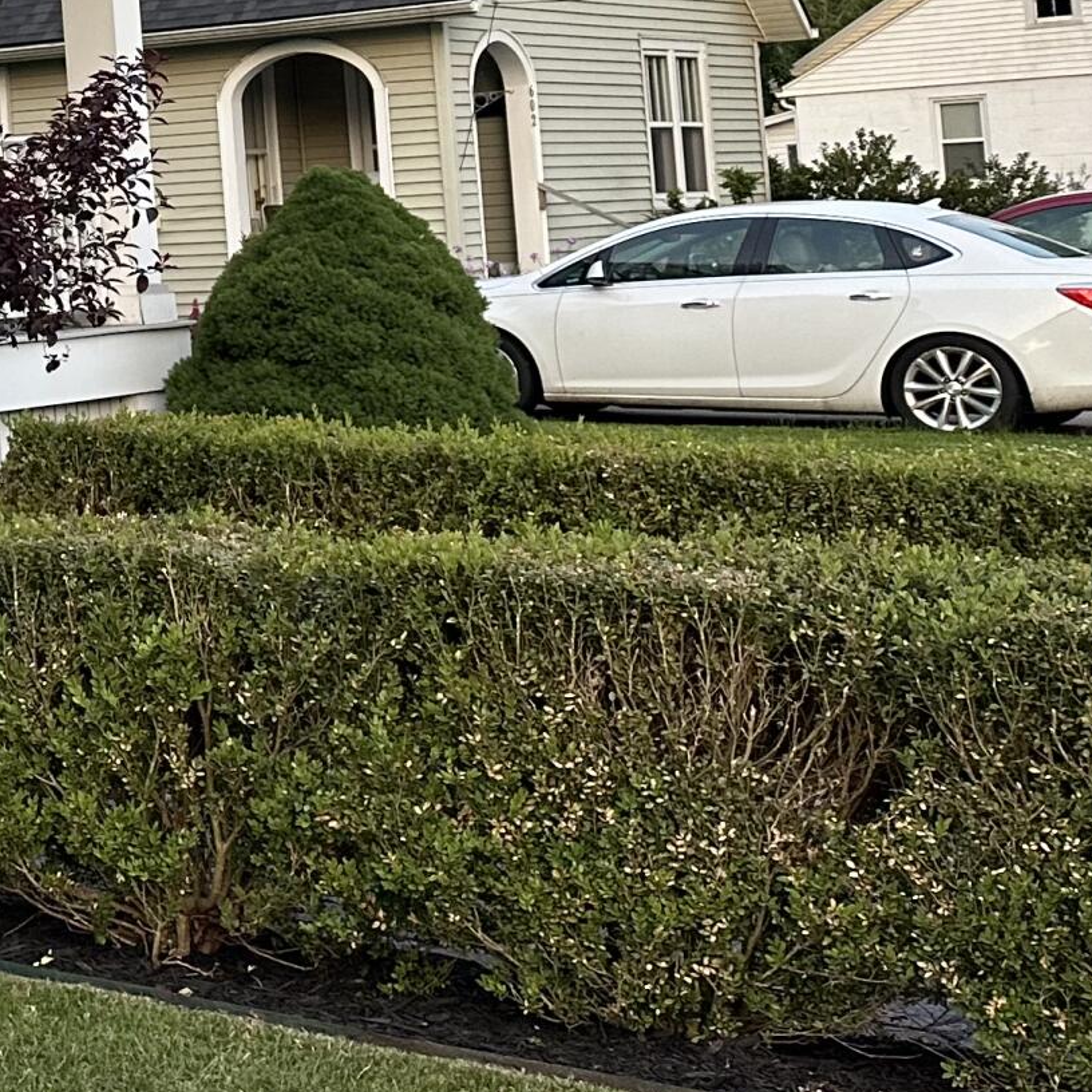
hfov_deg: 17.6
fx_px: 2784
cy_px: 67
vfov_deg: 21.6
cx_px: -907
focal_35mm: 78
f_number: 1.78
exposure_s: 1/121
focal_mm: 6.86
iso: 160
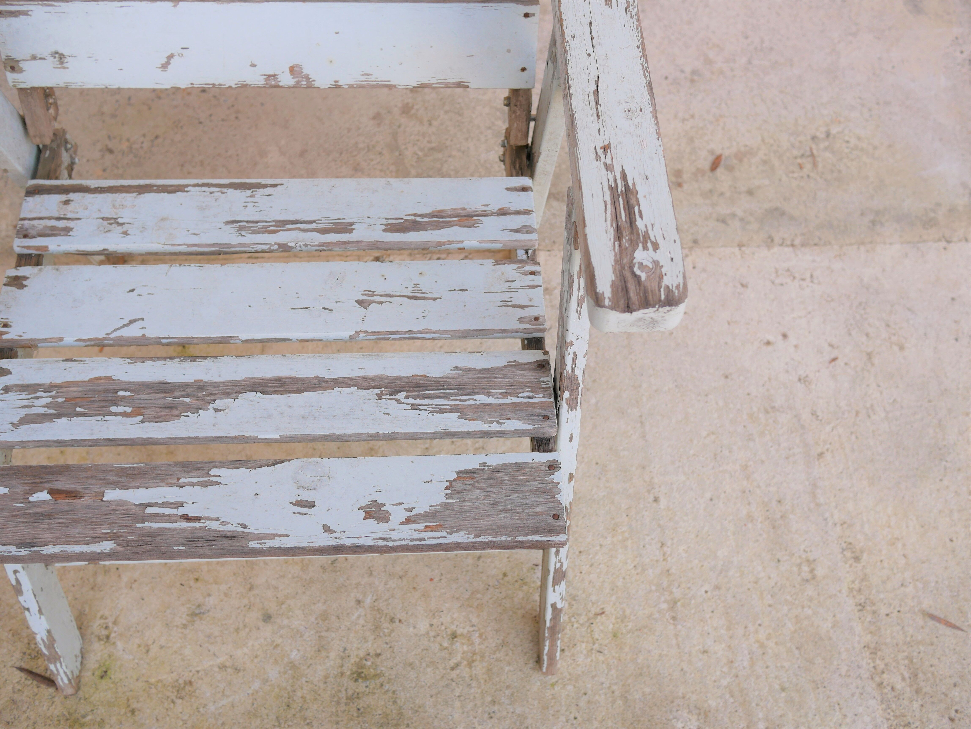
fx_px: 1122
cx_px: 486
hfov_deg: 46.8
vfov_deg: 36.0
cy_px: 364
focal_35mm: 40
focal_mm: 20
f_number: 3.2
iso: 200
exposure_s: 1/320
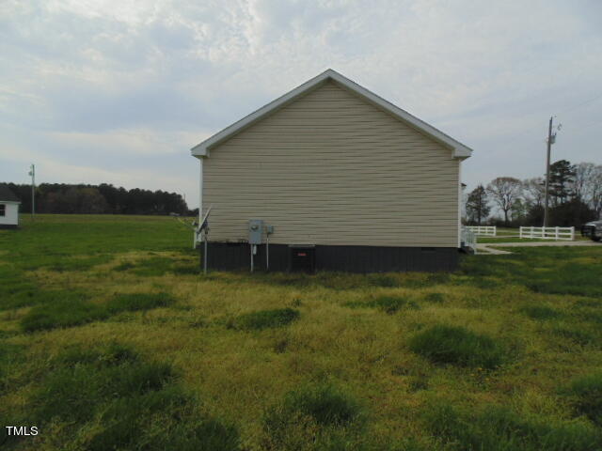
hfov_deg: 76.4
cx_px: 301
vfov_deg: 61.1
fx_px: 383
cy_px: 226
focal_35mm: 22
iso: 80
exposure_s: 1/1000
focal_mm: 4
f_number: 3.1
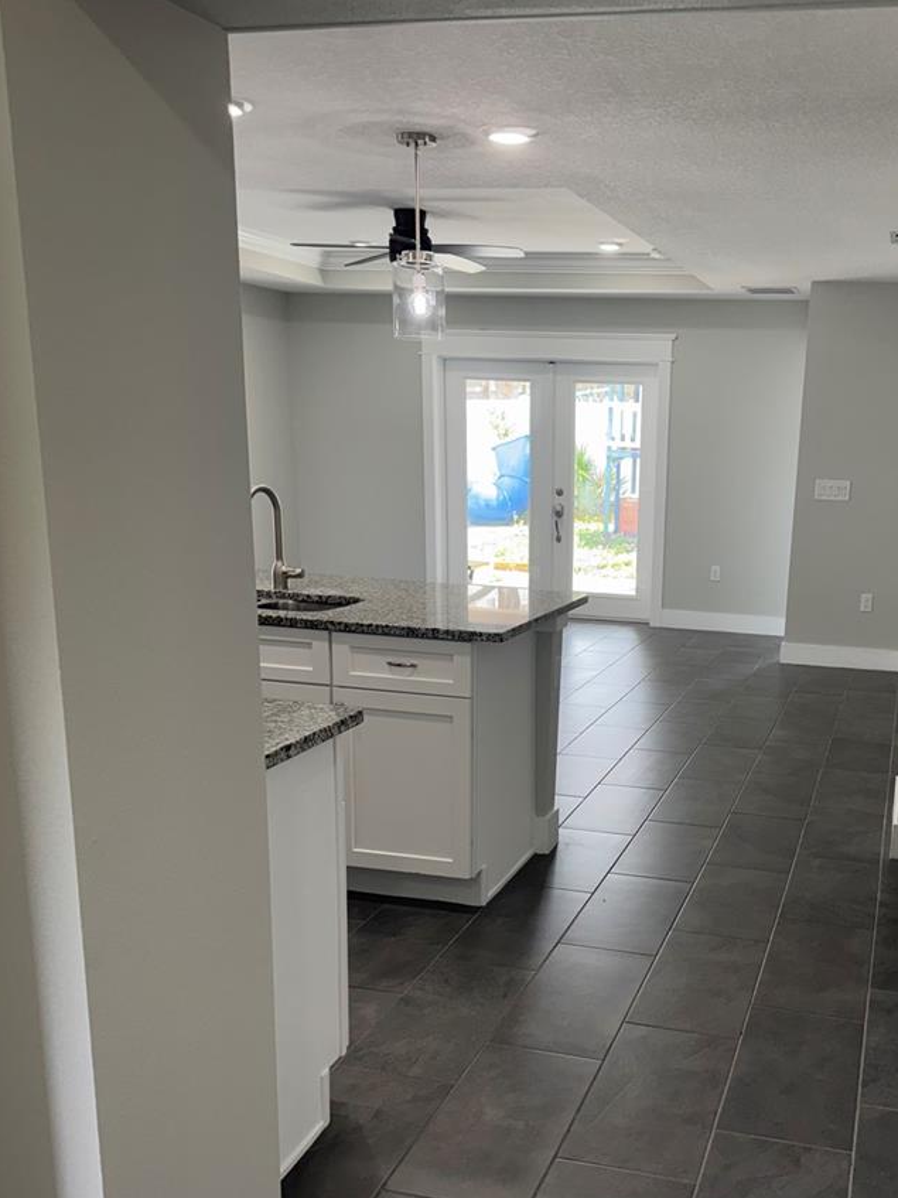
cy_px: 724
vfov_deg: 53.5
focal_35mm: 34
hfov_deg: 41.1
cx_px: 621
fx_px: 1176
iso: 100
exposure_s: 1/120
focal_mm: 6.76
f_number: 1.78
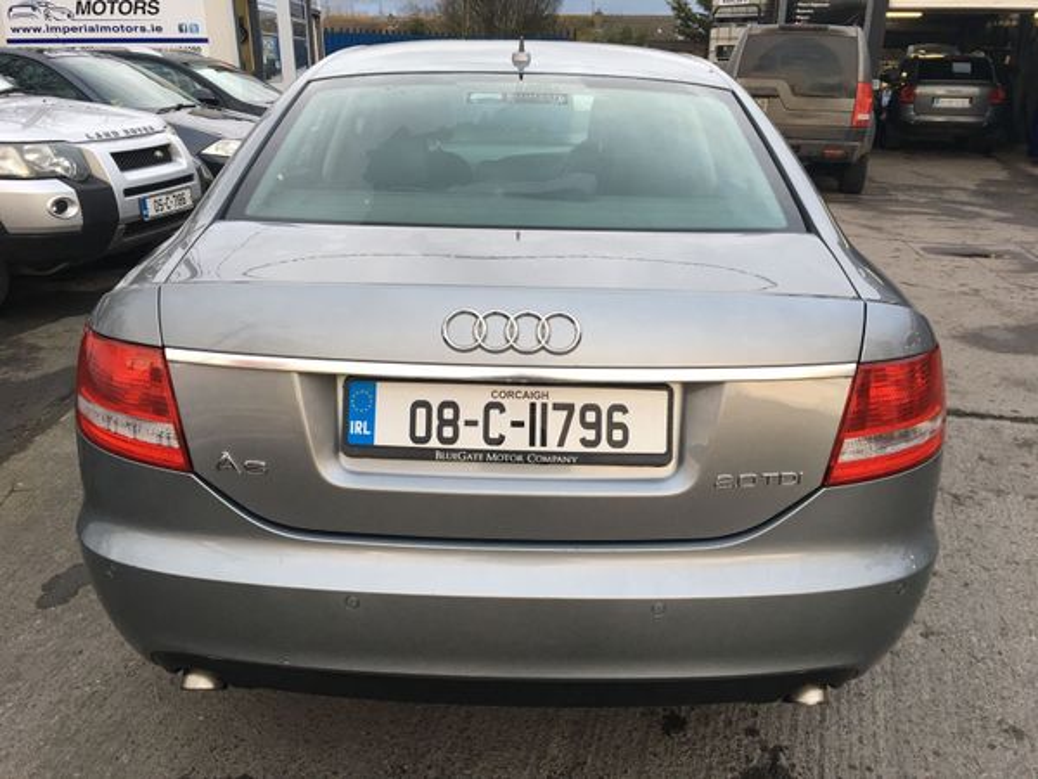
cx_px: 519
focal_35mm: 29
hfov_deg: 61.7
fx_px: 870
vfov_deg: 48.2
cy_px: 390
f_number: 2.2
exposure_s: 1/33
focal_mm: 4.15
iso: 32
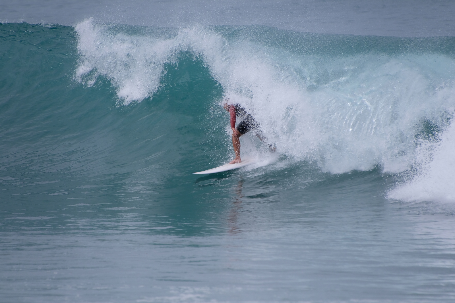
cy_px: 152
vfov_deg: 3.1
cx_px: 228
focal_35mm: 450
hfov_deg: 4.6
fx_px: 5688
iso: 320
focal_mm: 300
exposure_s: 1/2000
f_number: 6.3
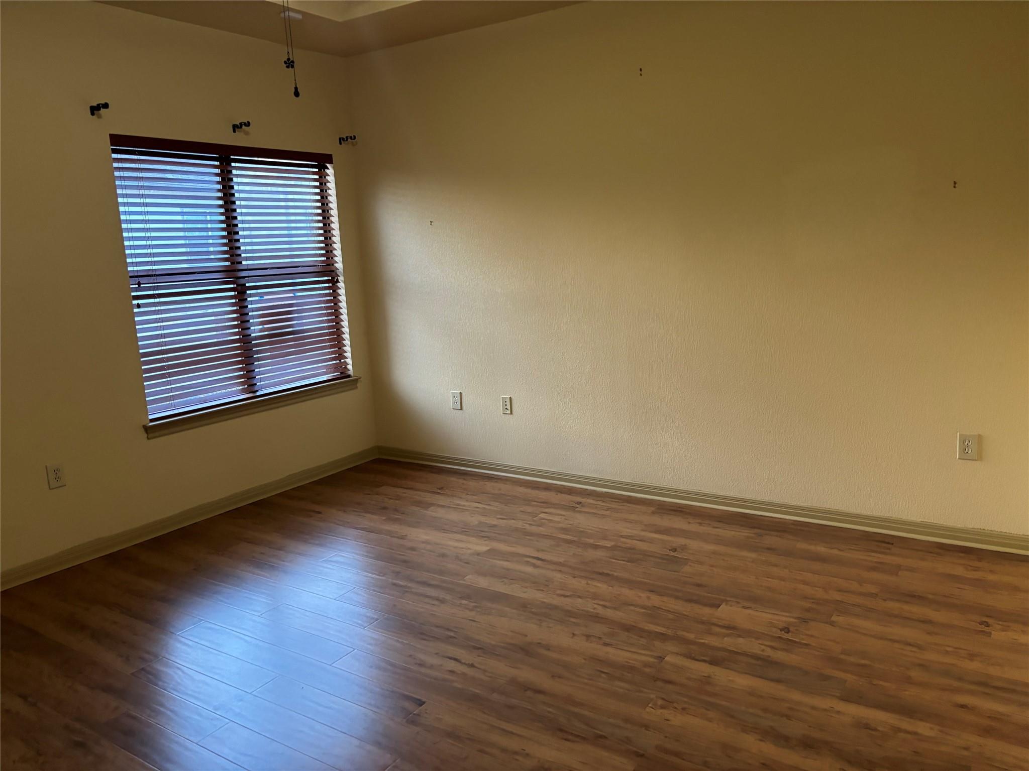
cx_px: 514
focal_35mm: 26
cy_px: 386
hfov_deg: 67.3
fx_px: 773
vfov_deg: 53.0
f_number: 1.6
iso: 320
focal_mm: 5.96
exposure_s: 1/60
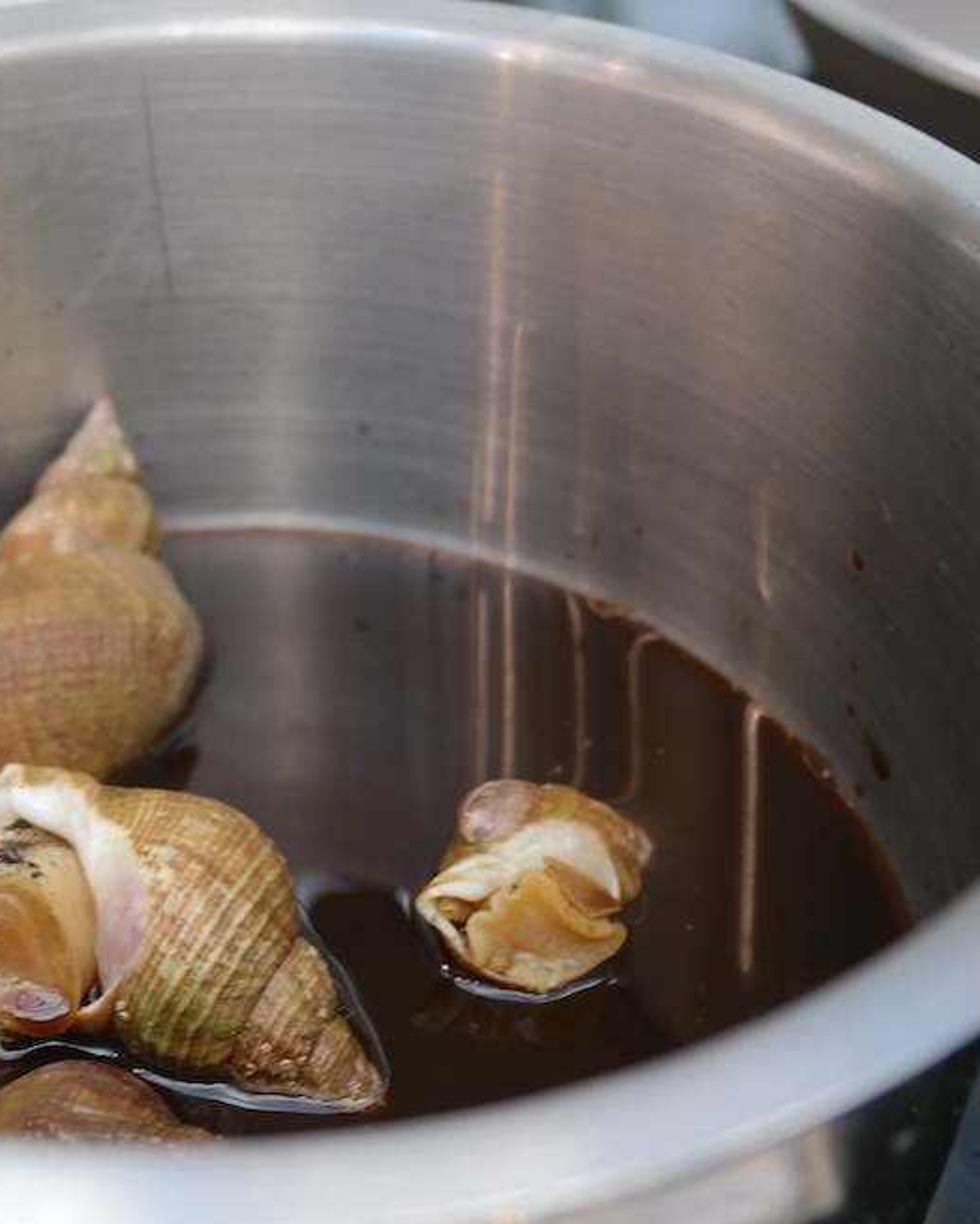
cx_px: 229
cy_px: 631
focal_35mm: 57
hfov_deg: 26.3
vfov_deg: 33.0
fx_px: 2066
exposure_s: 1/60
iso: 200
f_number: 3.5
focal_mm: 22
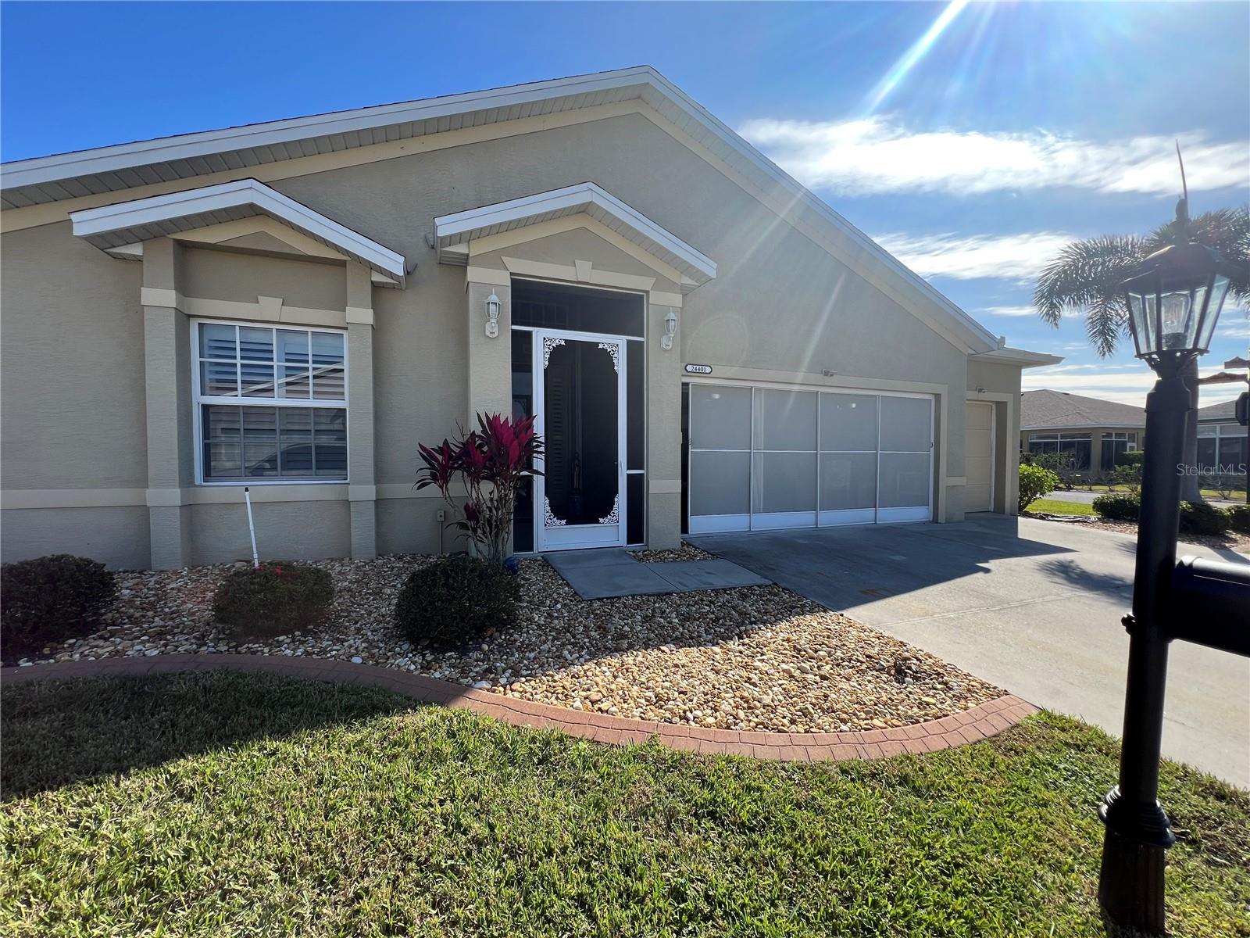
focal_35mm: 13
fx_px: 469
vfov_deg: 89.9
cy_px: 469
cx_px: 625
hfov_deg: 106.2
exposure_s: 1/840
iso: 32
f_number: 1.8
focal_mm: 1.57
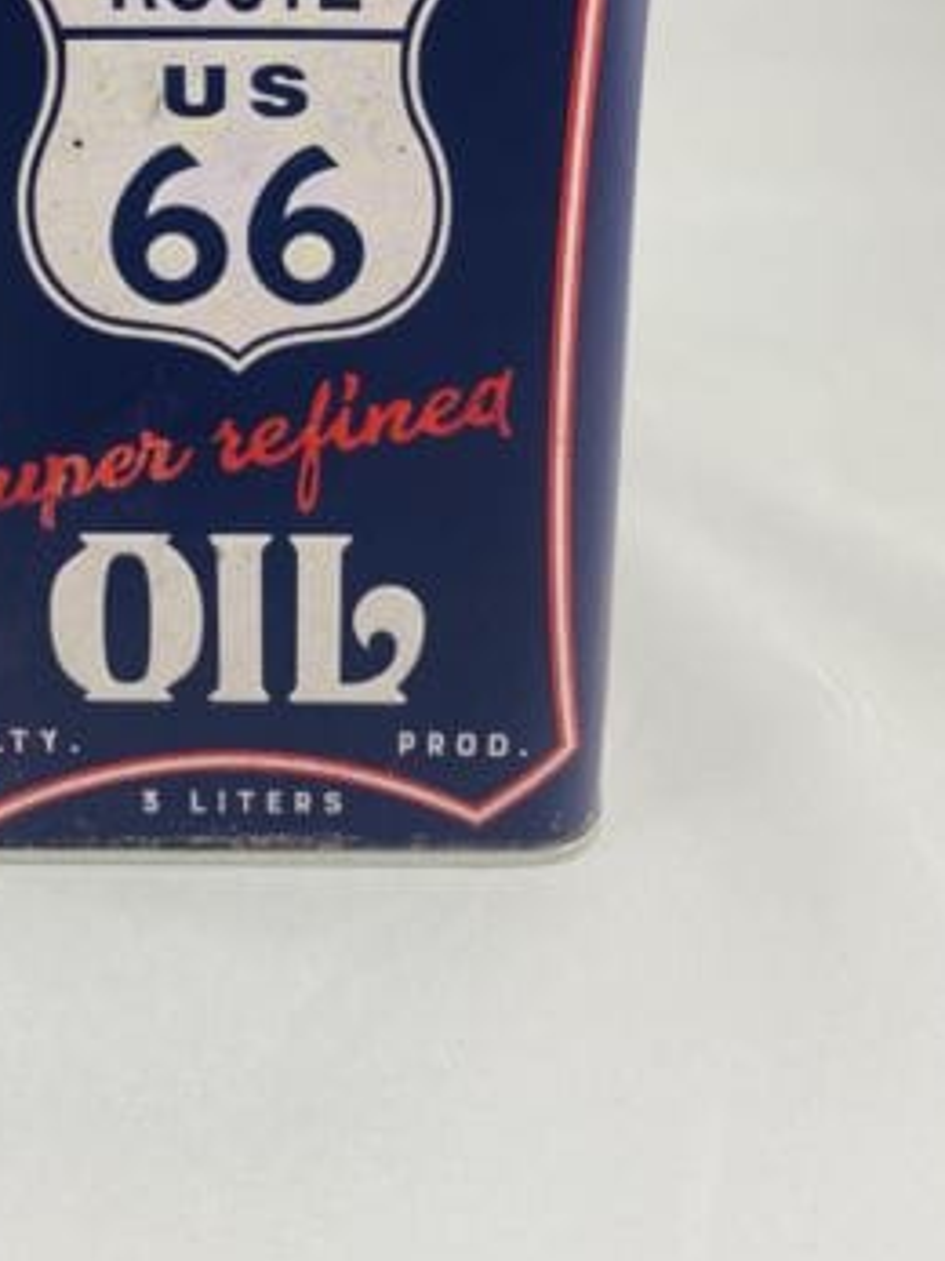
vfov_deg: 35.7
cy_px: 100
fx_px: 1821
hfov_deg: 28.8
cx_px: 273
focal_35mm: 50
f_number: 1.8
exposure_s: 1/121
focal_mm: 4.25
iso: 80
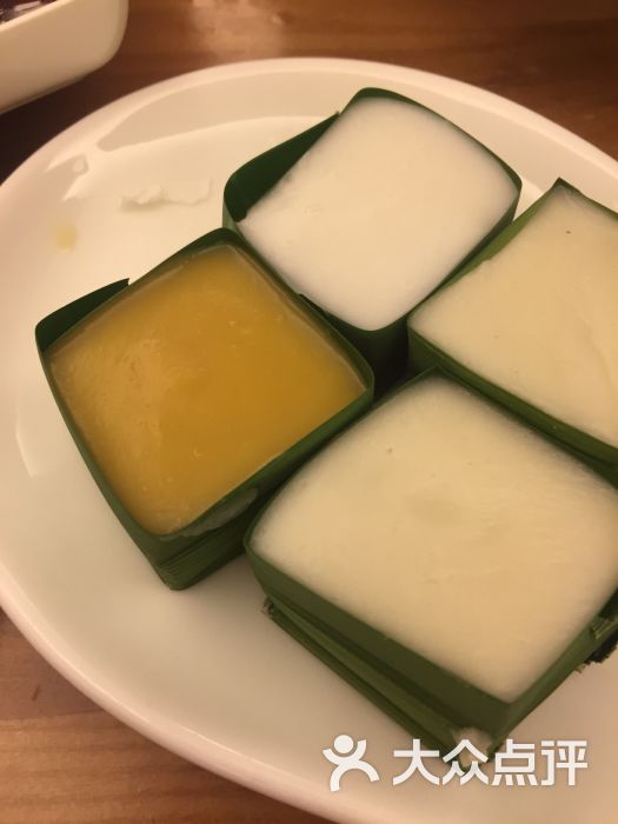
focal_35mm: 29
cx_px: 309
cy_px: 412
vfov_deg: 61.7
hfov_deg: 48.2
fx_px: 690
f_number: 2.2
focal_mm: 4.15
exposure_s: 1/33
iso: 64
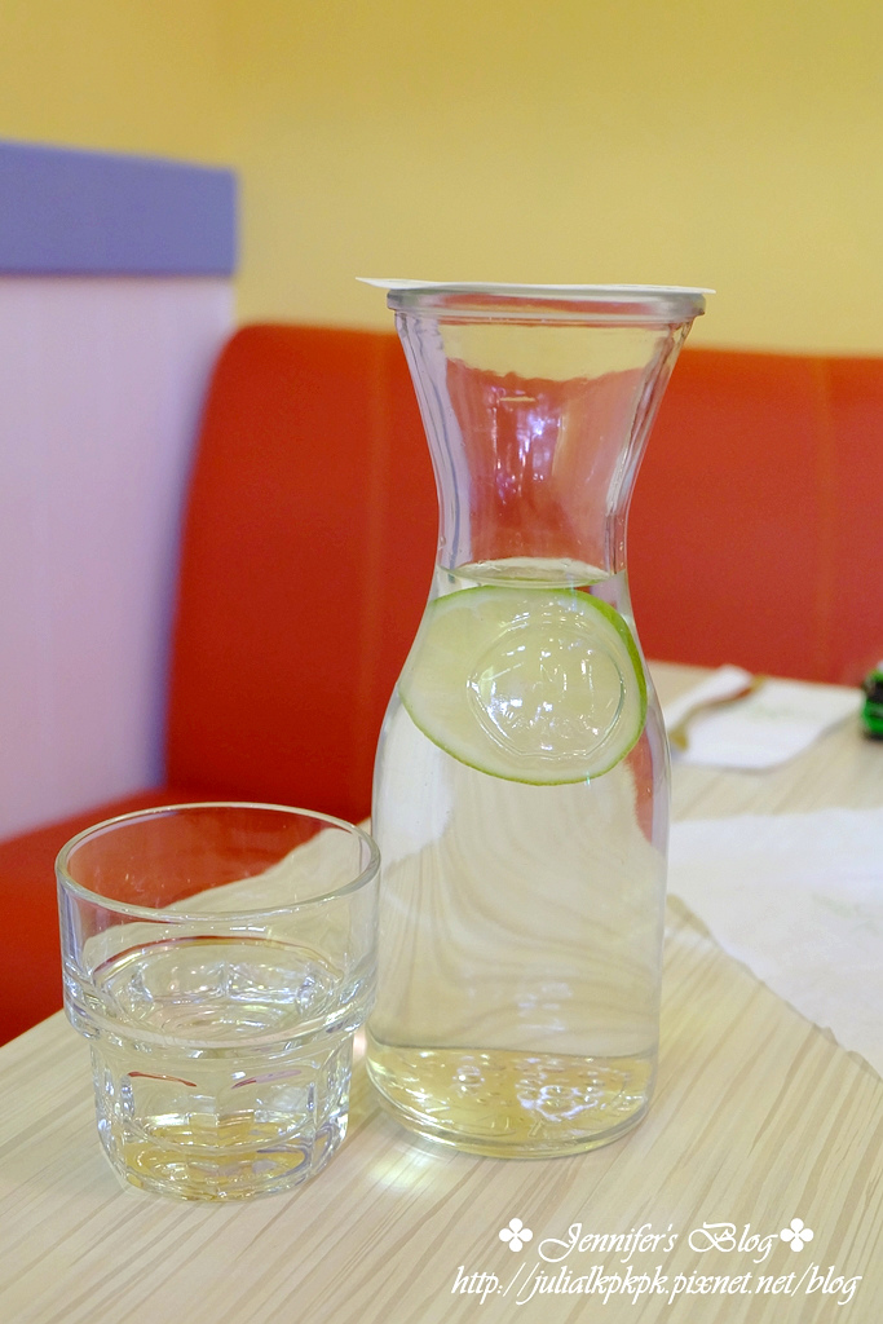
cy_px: 662
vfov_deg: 48.5
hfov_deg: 33.4
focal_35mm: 40
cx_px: 442
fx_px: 1471
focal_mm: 26.9
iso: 1600
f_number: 4.5
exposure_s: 1/30
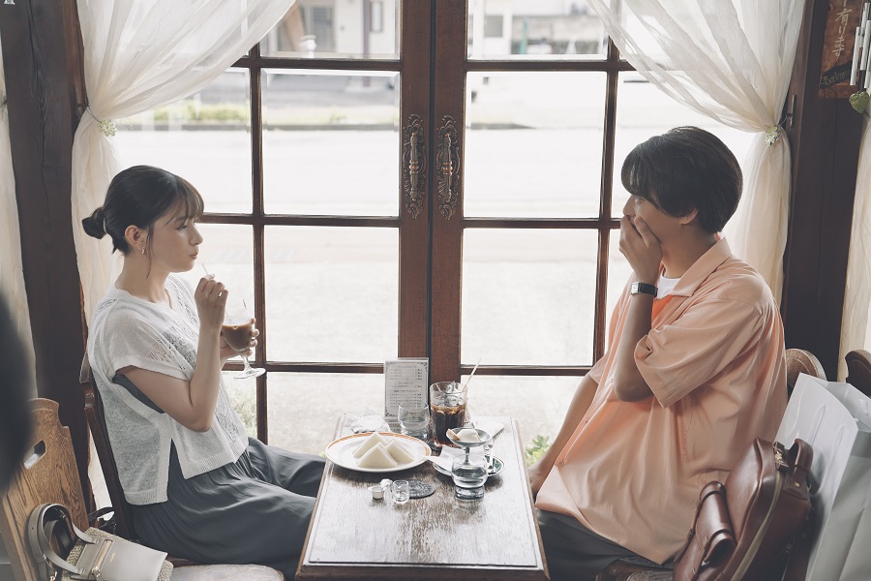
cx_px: 436
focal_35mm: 48
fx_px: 1161
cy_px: 290
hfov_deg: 41.1
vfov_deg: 28.1
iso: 100
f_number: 3.5
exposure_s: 1/100
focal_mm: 48
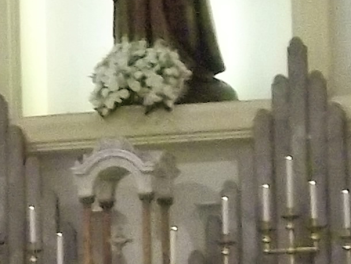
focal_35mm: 253
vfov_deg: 5.9
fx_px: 2566
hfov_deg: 7.3
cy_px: 282
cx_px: -534
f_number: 3.1
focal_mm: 6.5
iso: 320
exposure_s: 1/30
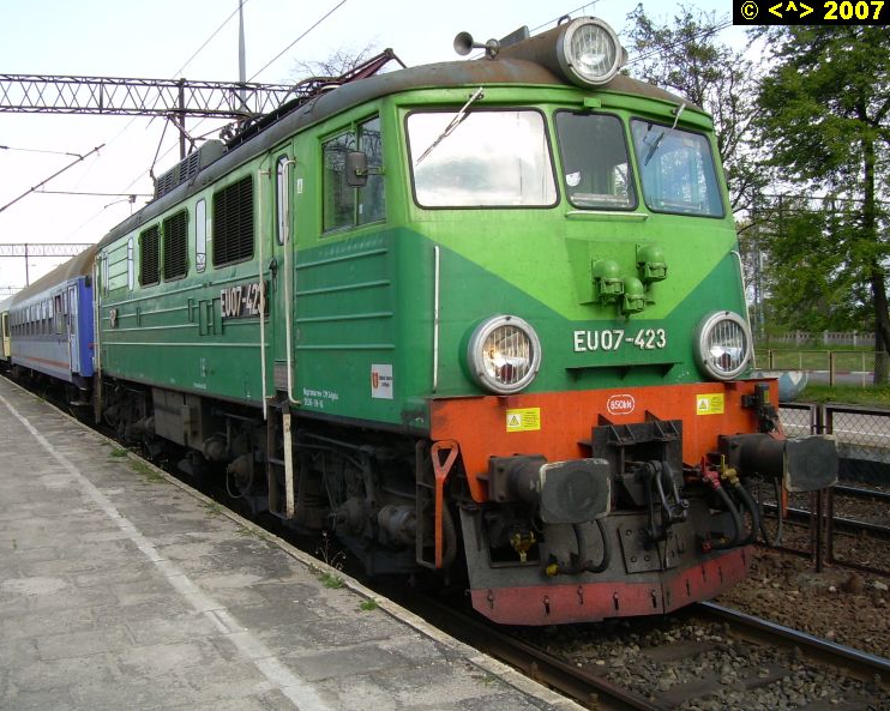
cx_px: 414
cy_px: 353
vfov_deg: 37.3
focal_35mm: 40
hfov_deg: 45.8
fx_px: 1053
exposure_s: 1/162
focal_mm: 6.3
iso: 50
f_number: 4.6
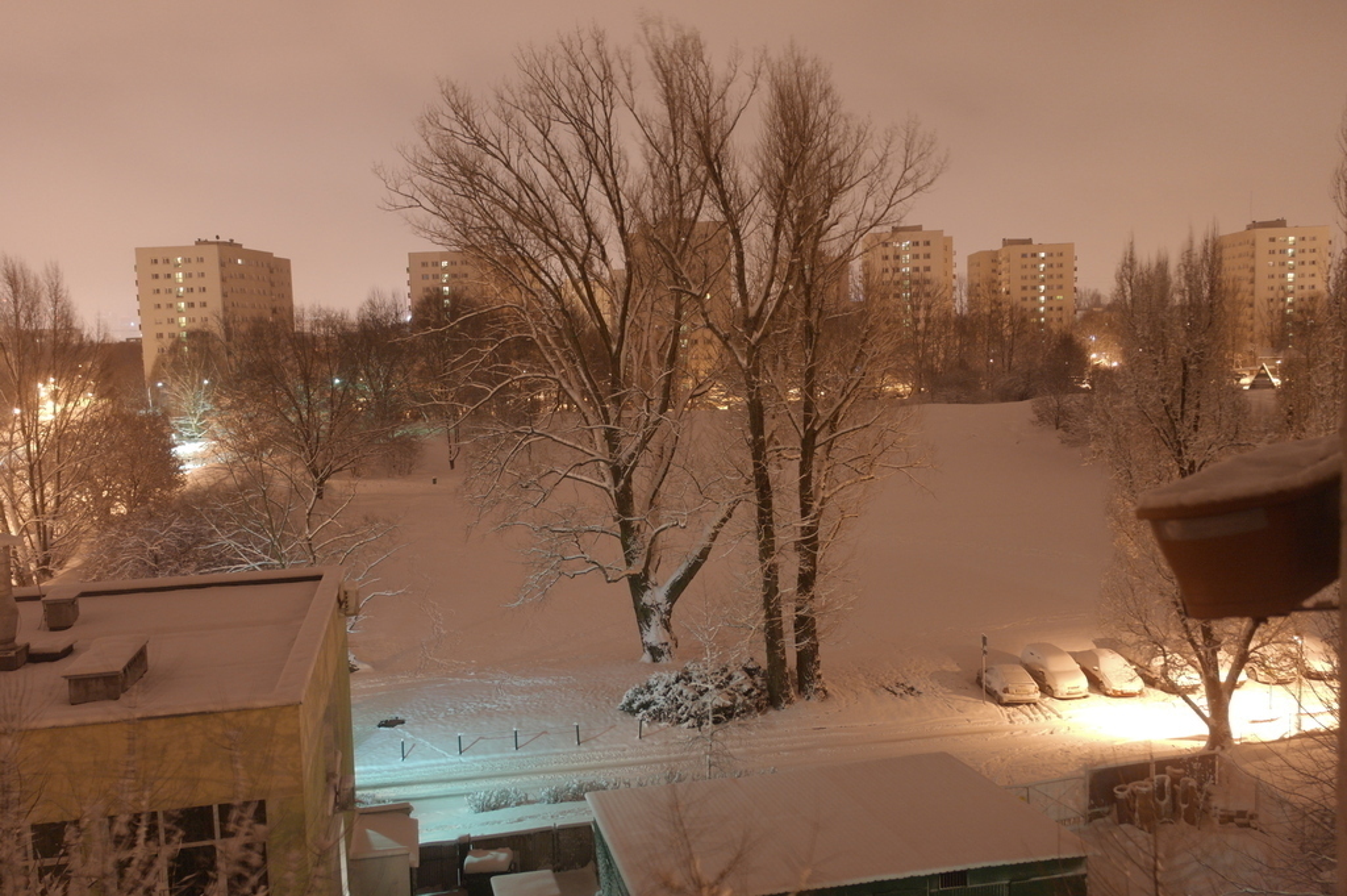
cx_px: 674
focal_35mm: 30
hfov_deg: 62.0
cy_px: 448
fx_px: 1122
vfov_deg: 43.5
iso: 400
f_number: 3.5
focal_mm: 20
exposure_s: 3
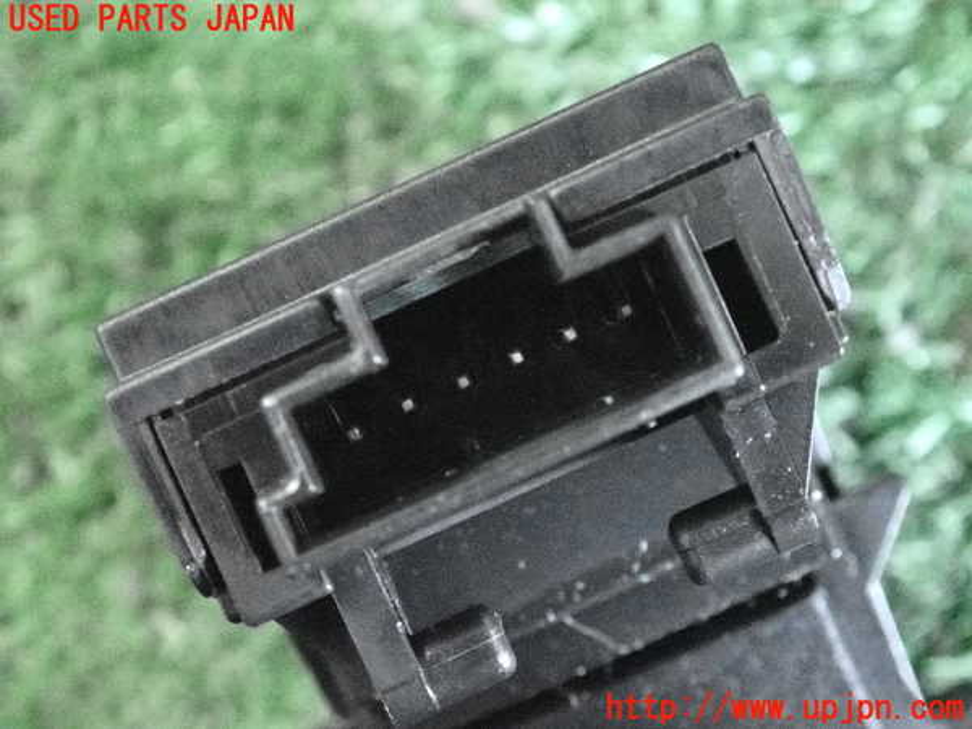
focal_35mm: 100
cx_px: 486
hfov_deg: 19.6
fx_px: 2808
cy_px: 364
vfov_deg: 14.8
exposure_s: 1/50
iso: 12800
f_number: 4.9
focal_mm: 18
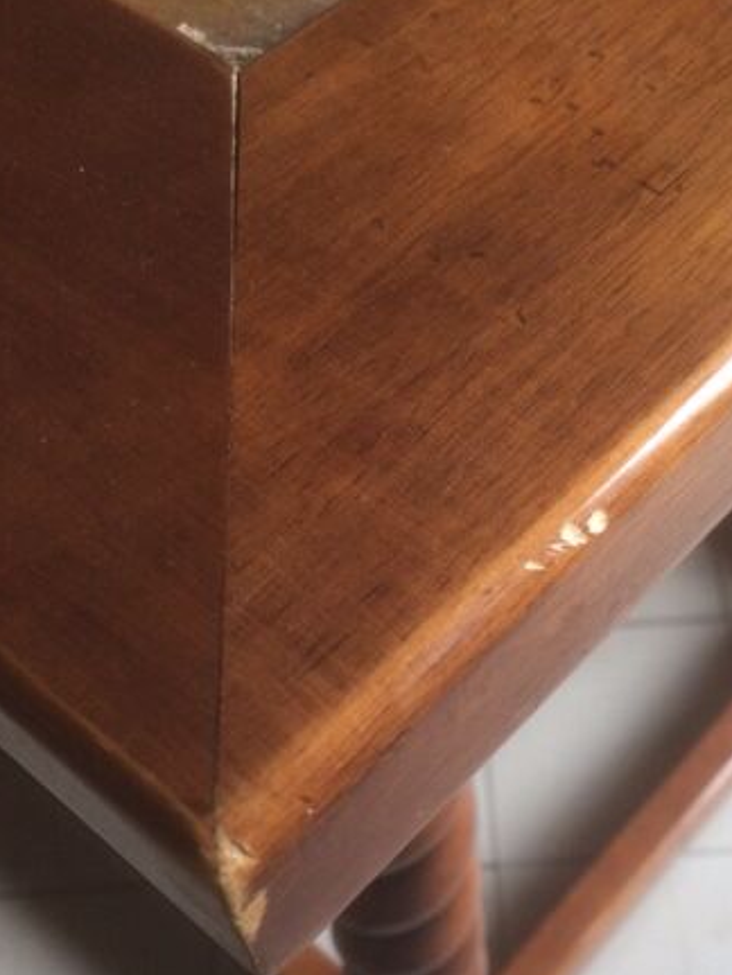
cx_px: 483
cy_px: 713
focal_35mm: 43
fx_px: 1212
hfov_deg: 33.3
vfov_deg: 42.7
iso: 125
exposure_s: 1/33
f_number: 2.2
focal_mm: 4.15
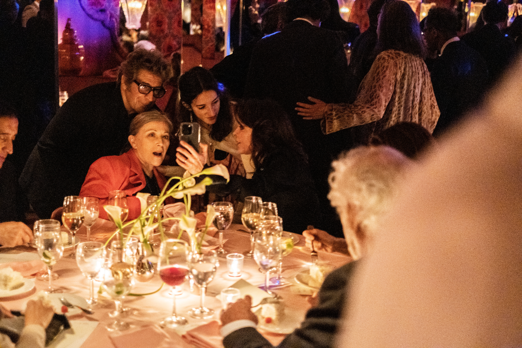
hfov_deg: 37.5
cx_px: 261
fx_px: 768
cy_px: 174
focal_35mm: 53
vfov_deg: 25.5
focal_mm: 35
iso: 4000
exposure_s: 1/125
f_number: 1.4
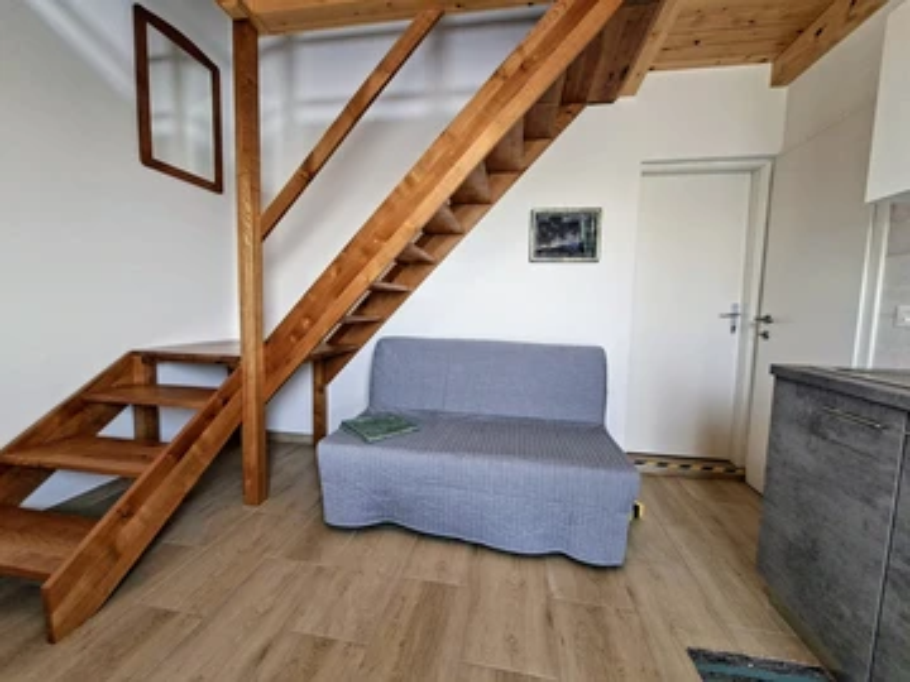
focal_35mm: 13
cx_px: 455
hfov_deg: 106.2
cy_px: 341
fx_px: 342
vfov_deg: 89.9
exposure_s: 1/40
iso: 80
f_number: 2.2
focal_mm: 1.74
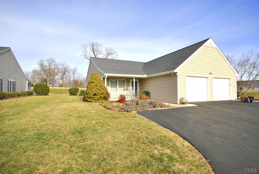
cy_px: 87
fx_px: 140
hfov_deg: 85.4
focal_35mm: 20
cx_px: 130
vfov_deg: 63.4
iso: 100
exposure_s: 1/250
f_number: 8
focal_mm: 13
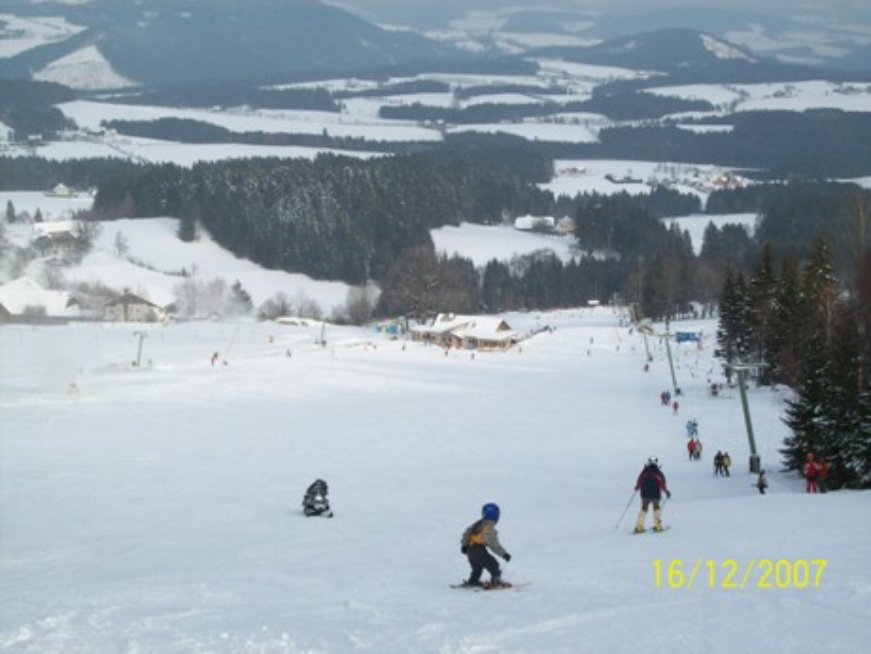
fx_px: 1762
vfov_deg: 21.0
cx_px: 436
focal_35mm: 70
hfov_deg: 27.8
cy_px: 327
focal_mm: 11.6
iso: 80
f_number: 6.7
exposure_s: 1/251
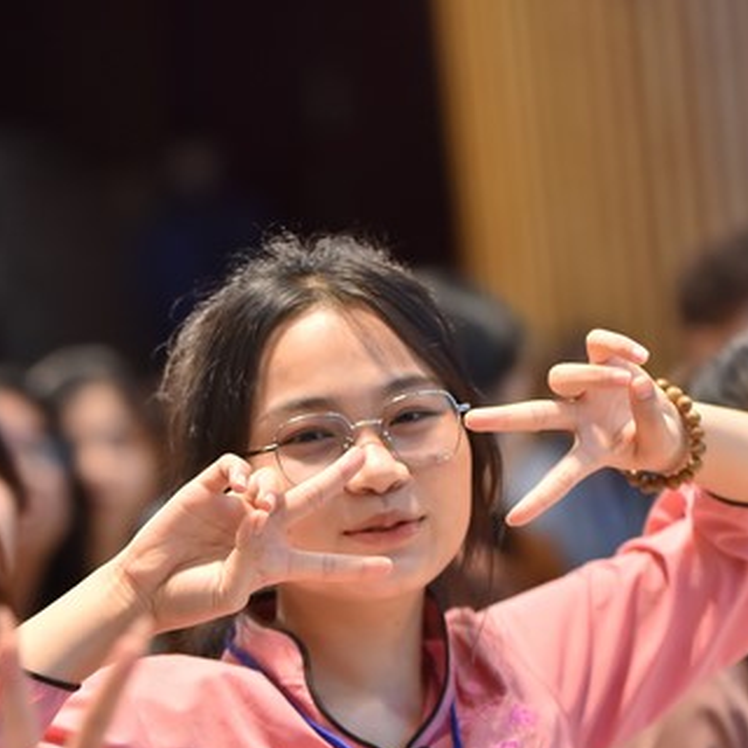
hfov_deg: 9.7
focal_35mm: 181
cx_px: 345
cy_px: 528
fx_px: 4425
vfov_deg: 9.7
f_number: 2.8
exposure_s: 1/250
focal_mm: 105
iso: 1250
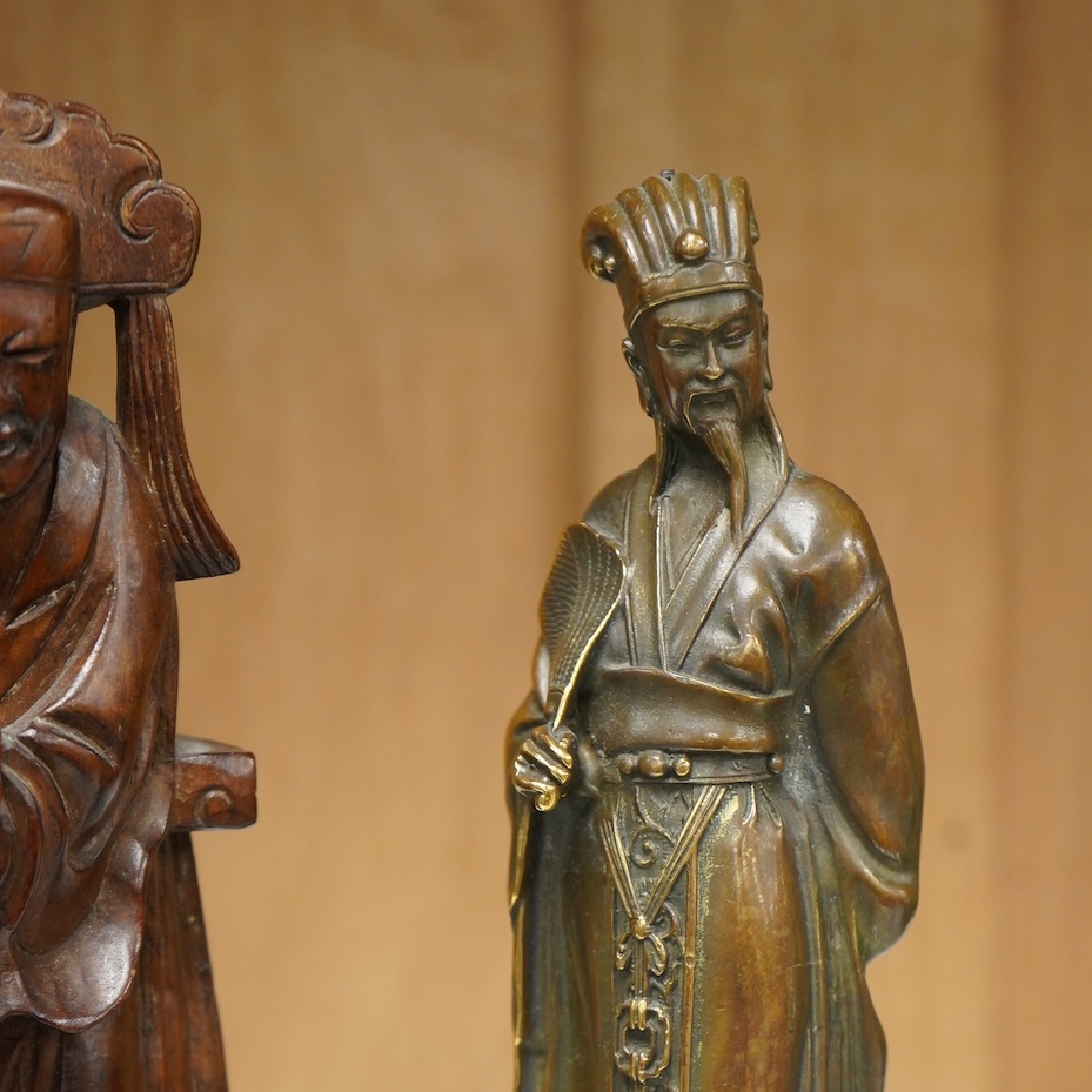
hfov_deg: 15.8
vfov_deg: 15.7
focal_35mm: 110
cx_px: 667
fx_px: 3926
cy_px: 926
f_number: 6.3
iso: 2500
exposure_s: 1/100
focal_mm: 70
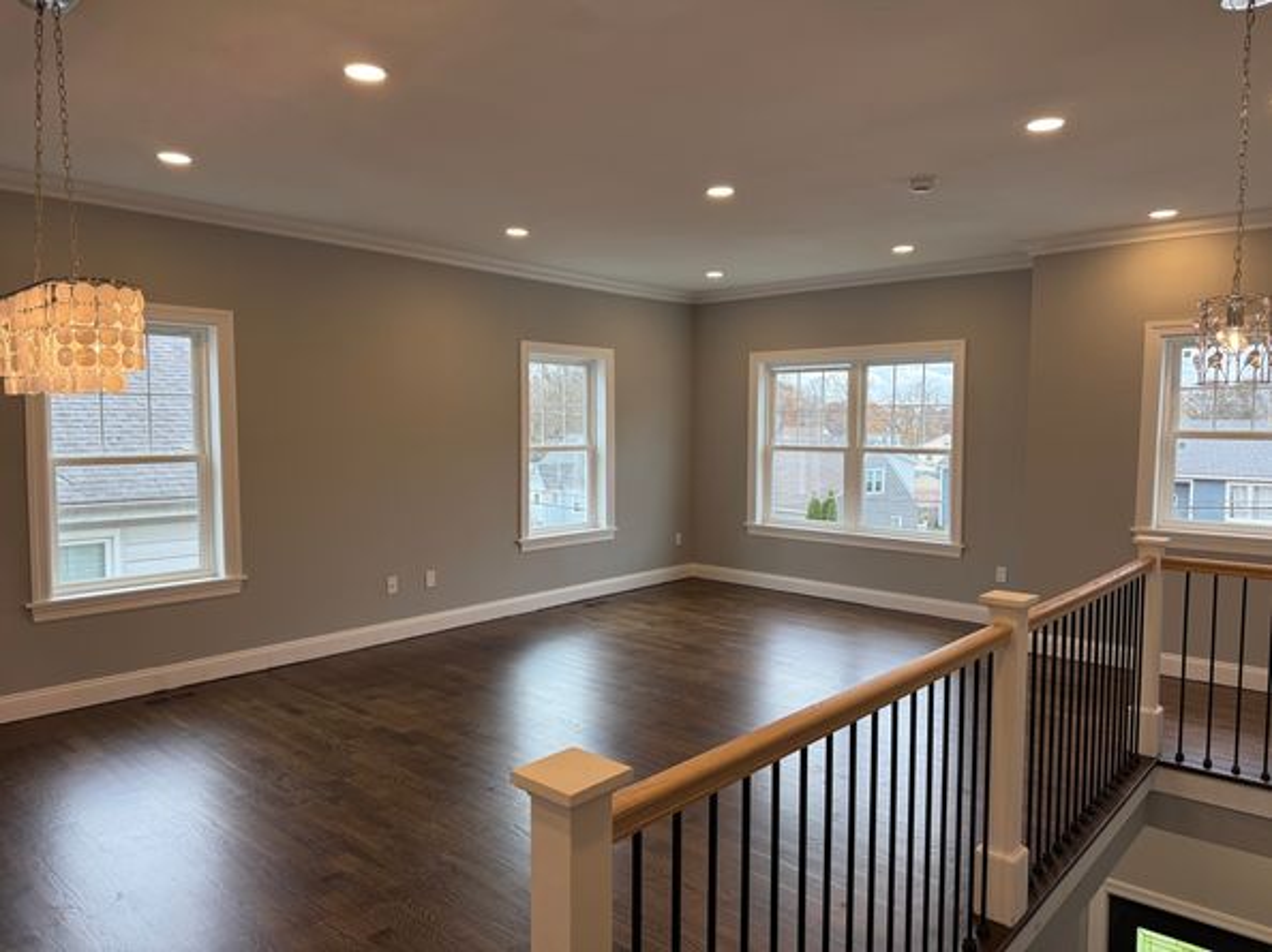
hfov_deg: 71.6
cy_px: 476
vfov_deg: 56.8
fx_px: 882
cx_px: 636
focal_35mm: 24
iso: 125
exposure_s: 1/232
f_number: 1.78
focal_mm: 6.76
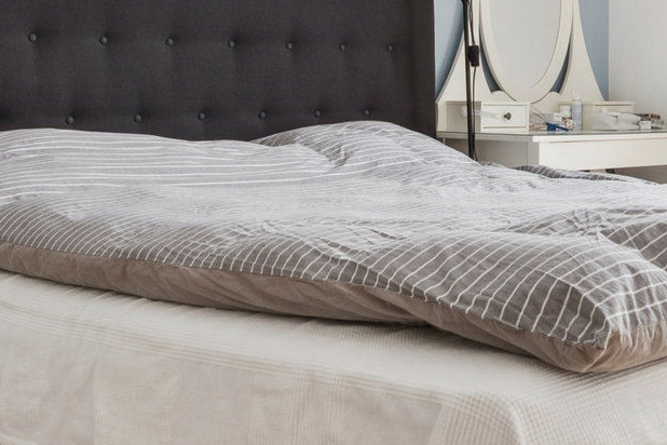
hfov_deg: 29.5
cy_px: 105
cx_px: 433
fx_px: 1260
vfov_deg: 19.9
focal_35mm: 68
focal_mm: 14
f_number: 10
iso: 200
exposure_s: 1/2
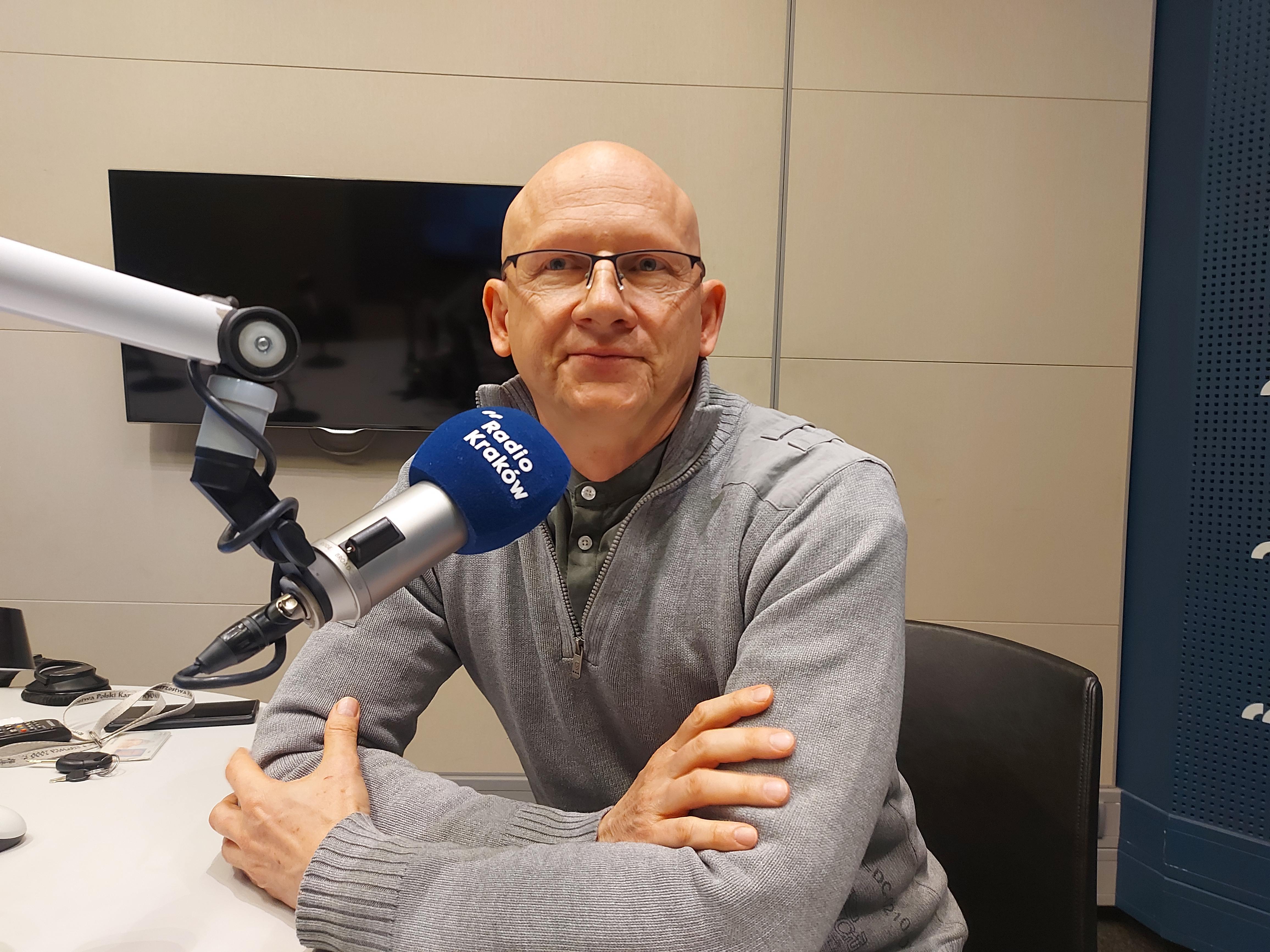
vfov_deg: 56.8
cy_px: 476
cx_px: 635
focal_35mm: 24
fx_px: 881
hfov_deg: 71.6
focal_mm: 5.23
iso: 200
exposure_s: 1/33
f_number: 1.8
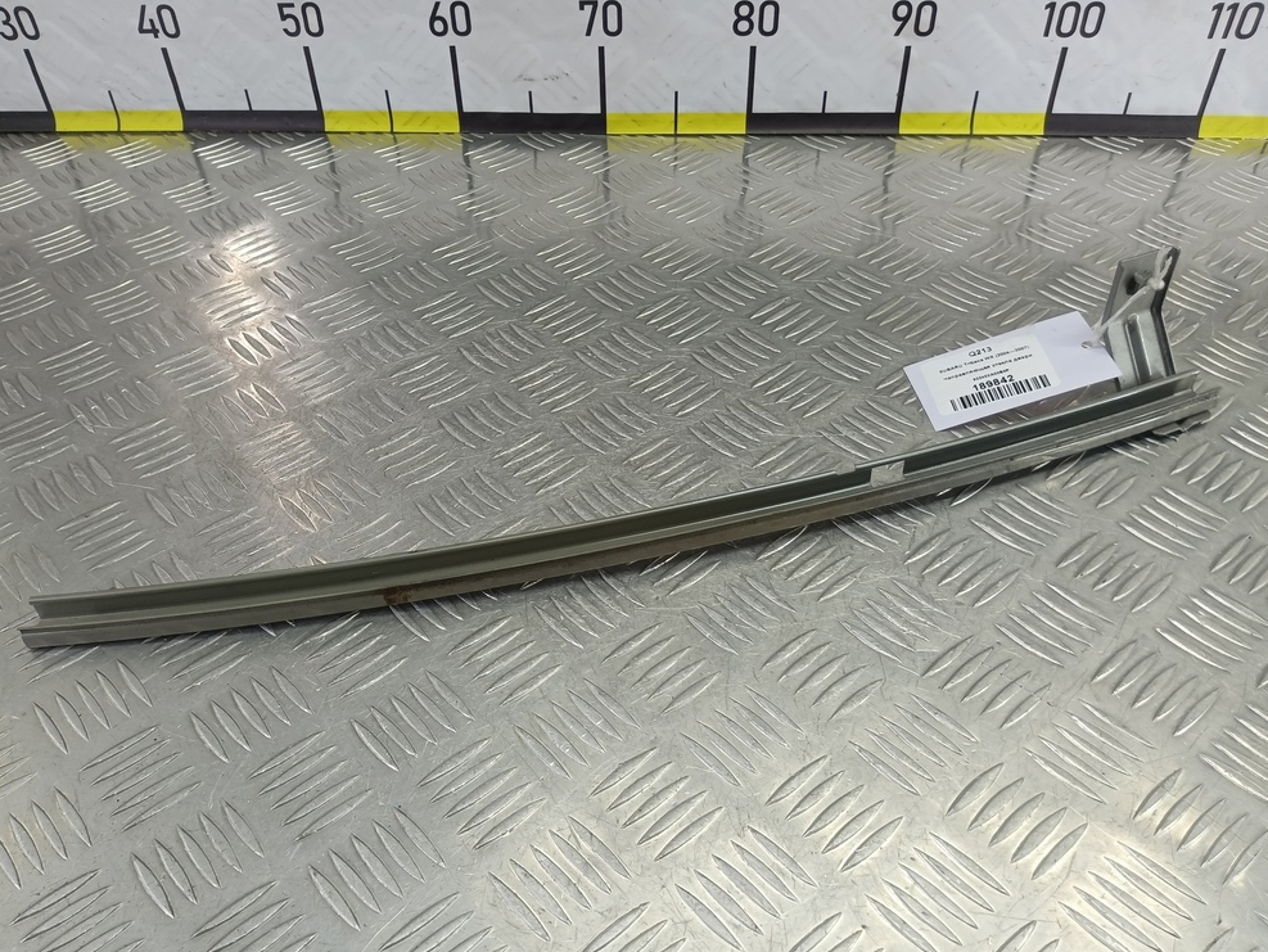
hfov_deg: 63.4
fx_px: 1026
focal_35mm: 28
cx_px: 613
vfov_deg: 49.8
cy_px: 489
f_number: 1.6
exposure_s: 1/50
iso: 104
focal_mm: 4.11
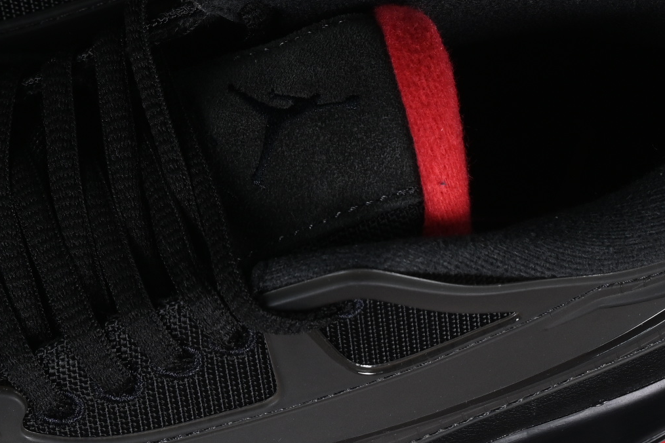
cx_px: 87
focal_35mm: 206
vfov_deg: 6.7
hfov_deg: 9.9
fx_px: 3805
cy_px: 128
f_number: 6.3
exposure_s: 1/40
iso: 160
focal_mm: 50
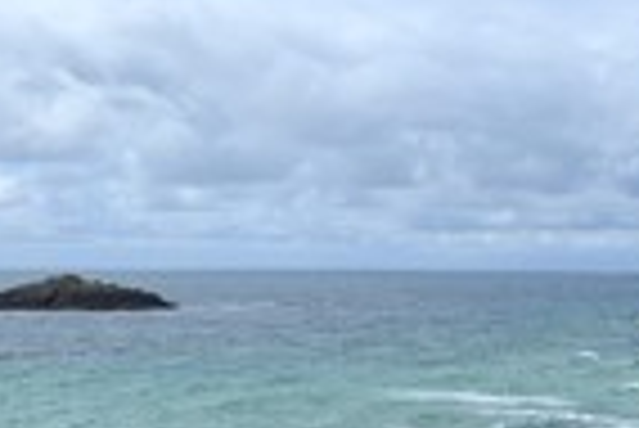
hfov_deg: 27.9
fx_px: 1262
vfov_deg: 18.7
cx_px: 500
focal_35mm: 71
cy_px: 428
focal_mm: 24
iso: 200
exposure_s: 1/200
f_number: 16
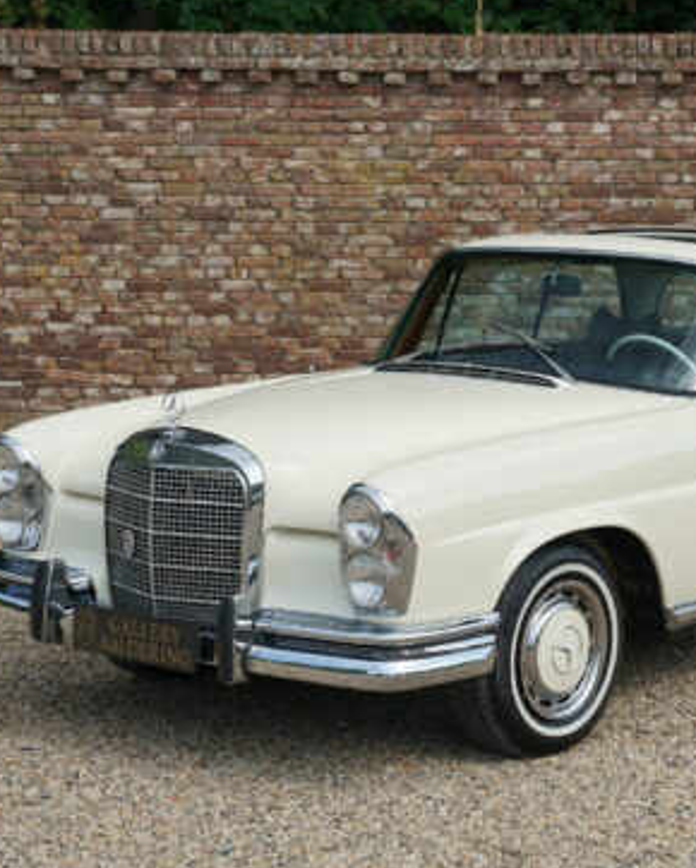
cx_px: 550
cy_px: 412
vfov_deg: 22.4
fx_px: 2189
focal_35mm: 85
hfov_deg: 17.9
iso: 100
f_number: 5
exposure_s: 1/250
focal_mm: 54.7
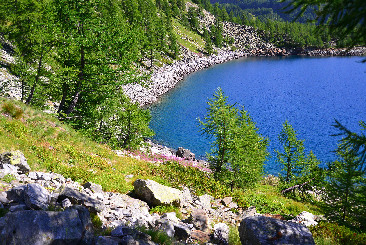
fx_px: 346
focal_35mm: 34
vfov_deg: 38.9
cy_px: 122
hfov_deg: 55.8
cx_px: 183
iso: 800
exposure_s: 1/1000
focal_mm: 34
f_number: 4
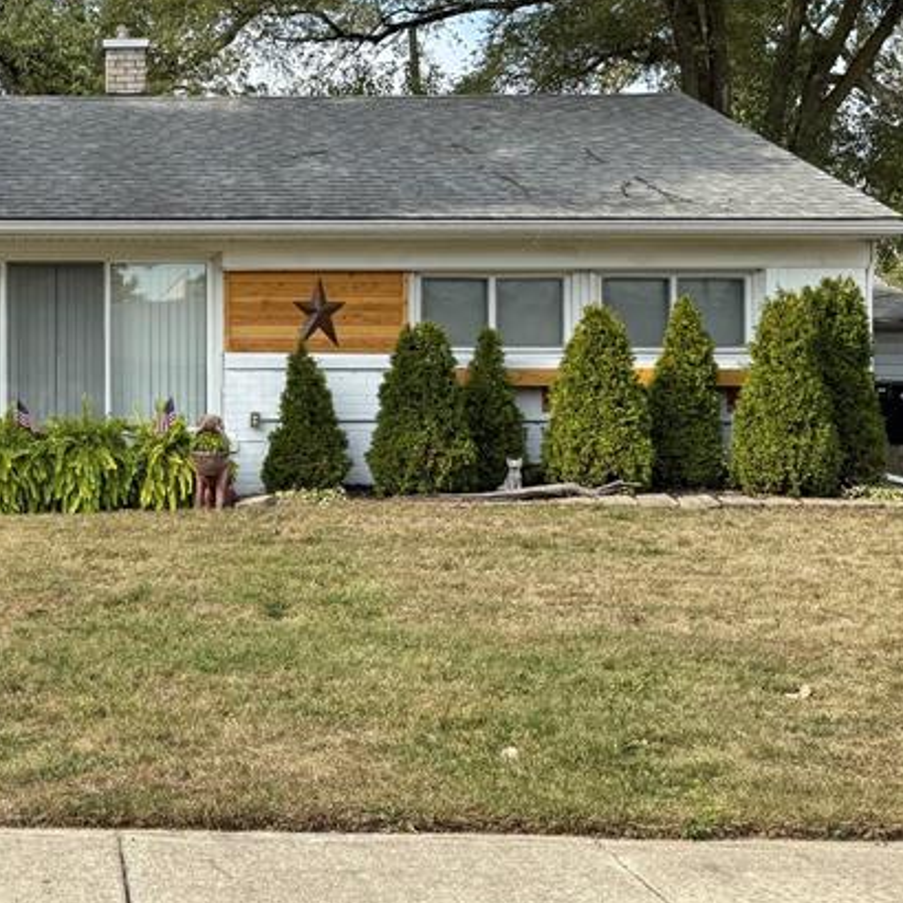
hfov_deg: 30.4
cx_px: 46
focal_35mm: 53
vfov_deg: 32.1
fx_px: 1564
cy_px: 357
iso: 80
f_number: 1.78
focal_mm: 6.76
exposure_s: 1/2370
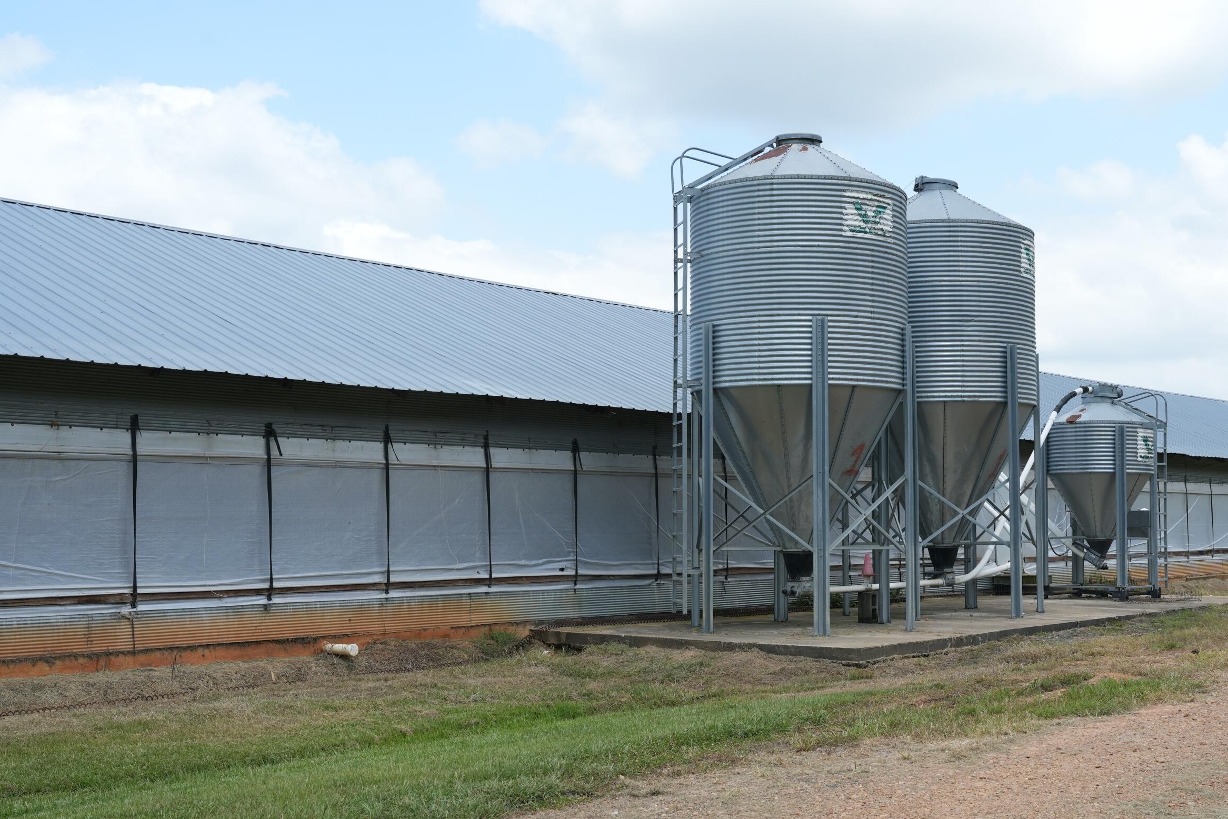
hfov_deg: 43.2
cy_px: 415
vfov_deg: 29.9
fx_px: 1535
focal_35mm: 45
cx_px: 783
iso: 320
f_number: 8
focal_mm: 35
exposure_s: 1/400
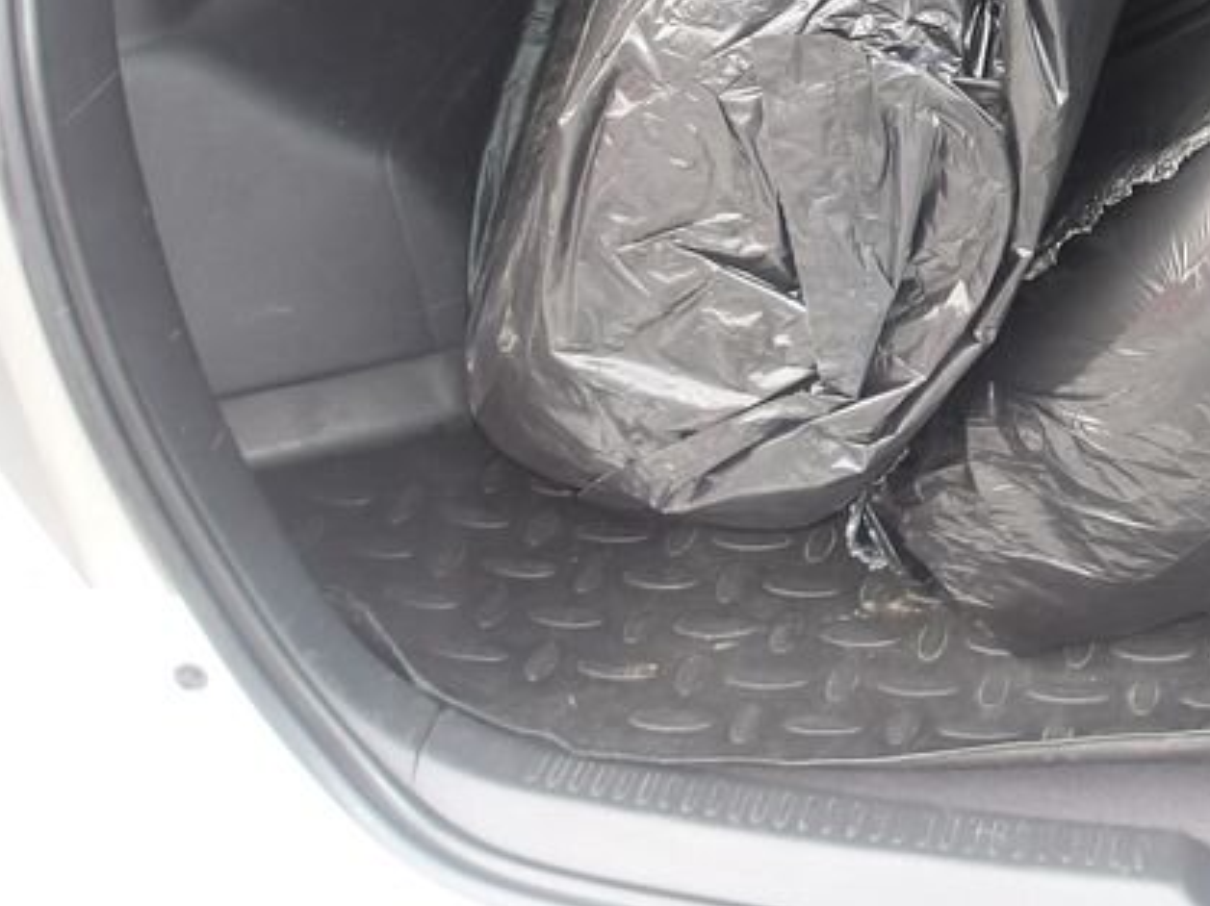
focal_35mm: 66
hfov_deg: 26.8
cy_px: -104
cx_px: 1363
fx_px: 2306
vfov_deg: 21.1
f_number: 3
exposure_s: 1/54
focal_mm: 4.9
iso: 100
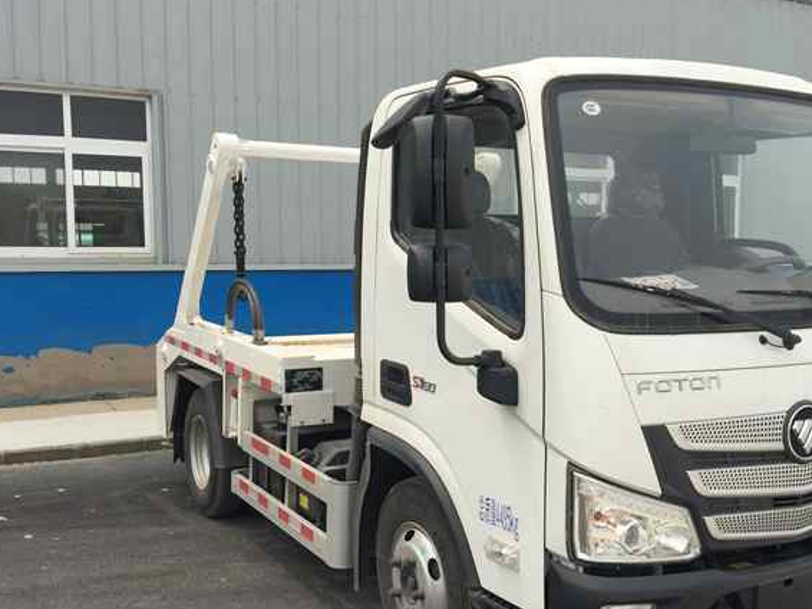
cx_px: 518
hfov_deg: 45.3
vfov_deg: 35.0
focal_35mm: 41
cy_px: 352
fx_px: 961
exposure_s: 1/2083
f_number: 2.2
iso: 32
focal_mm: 4.15
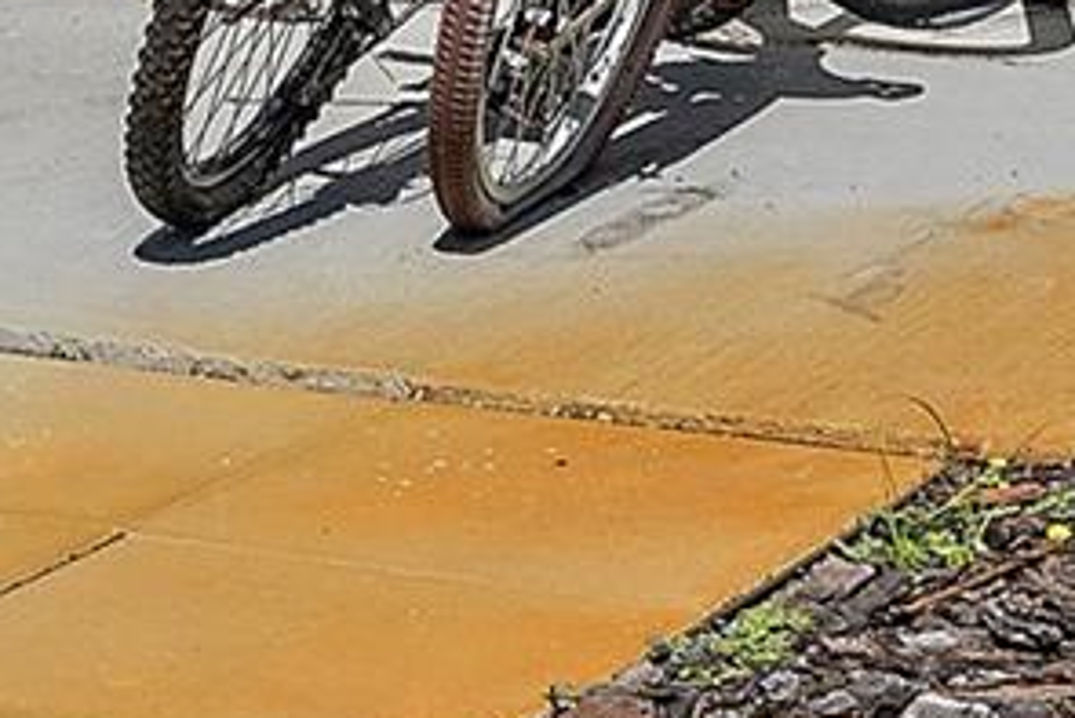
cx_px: 55
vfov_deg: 6.9
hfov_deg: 10.7
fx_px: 5676
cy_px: -842
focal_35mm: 190
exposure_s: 1/1600
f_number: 8
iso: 1250
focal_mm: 35
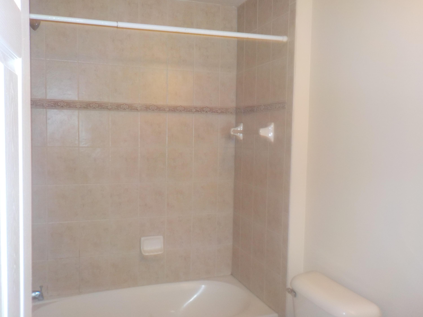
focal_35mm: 30
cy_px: 158
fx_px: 367
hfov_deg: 60.0
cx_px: 212
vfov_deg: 46.8
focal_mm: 4.1
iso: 200
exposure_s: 1/30
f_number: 3.3
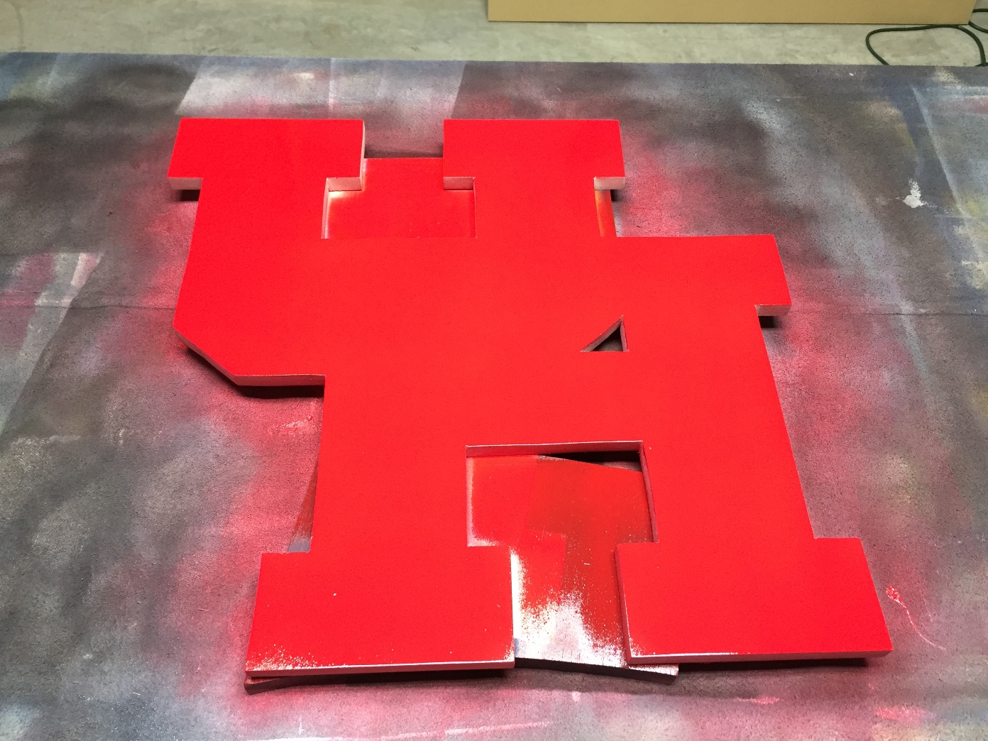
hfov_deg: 60.0
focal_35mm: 30
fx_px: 856
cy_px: 363
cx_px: 502
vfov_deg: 46.8
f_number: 2.2
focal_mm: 4.15
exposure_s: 1/30
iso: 100
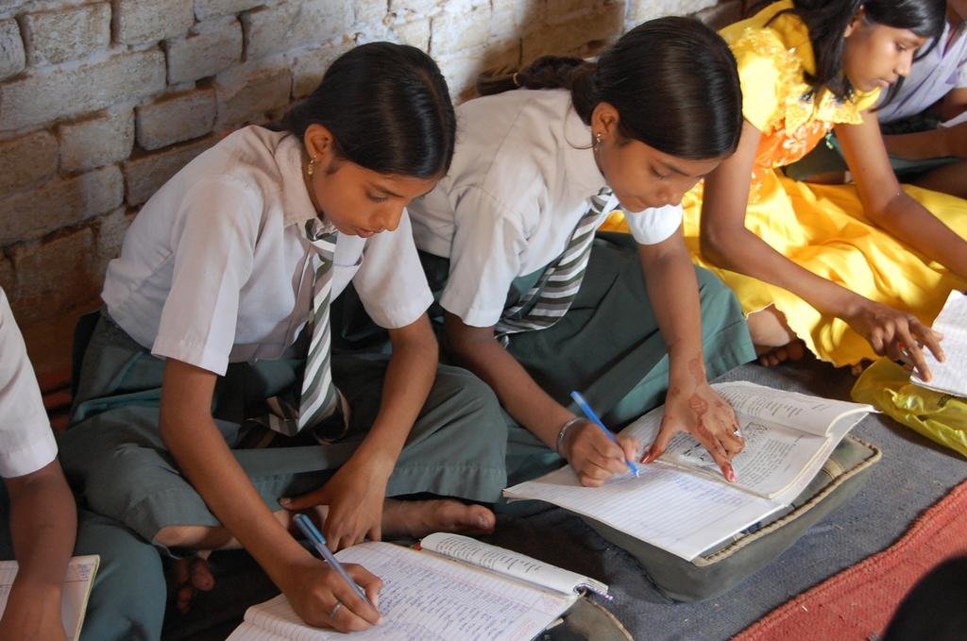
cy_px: 320
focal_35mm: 63
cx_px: 484
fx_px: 1689
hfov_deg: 31.9
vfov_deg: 21.5
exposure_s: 1/15
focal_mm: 42
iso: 800
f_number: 5.3
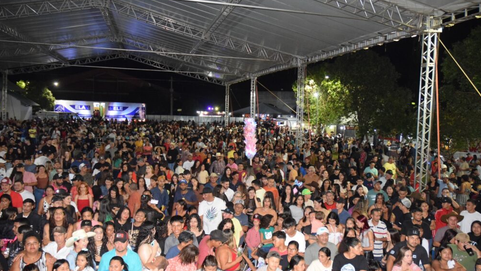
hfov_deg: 66.1
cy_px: 144
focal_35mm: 29
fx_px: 370
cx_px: 245
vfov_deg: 40.2
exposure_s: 1/60
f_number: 3.5
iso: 3200
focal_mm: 18
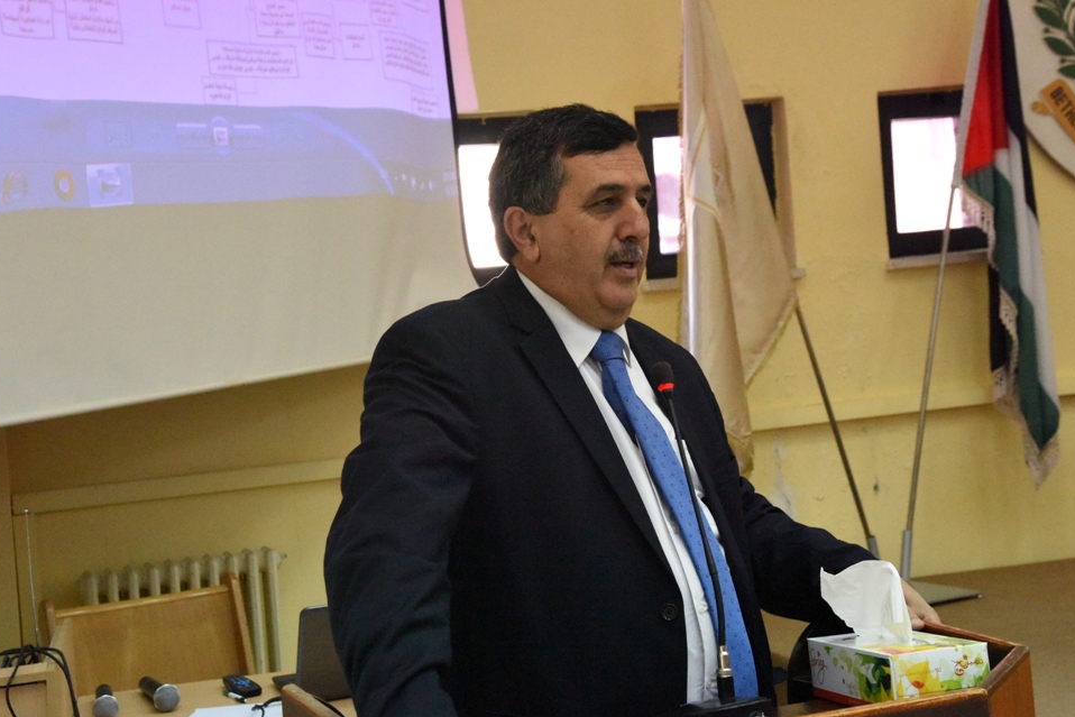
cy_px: 365
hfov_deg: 32.4
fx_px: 1852
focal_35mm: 62
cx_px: 522
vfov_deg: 21.9
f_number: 9
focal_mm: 58
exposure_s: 1/320
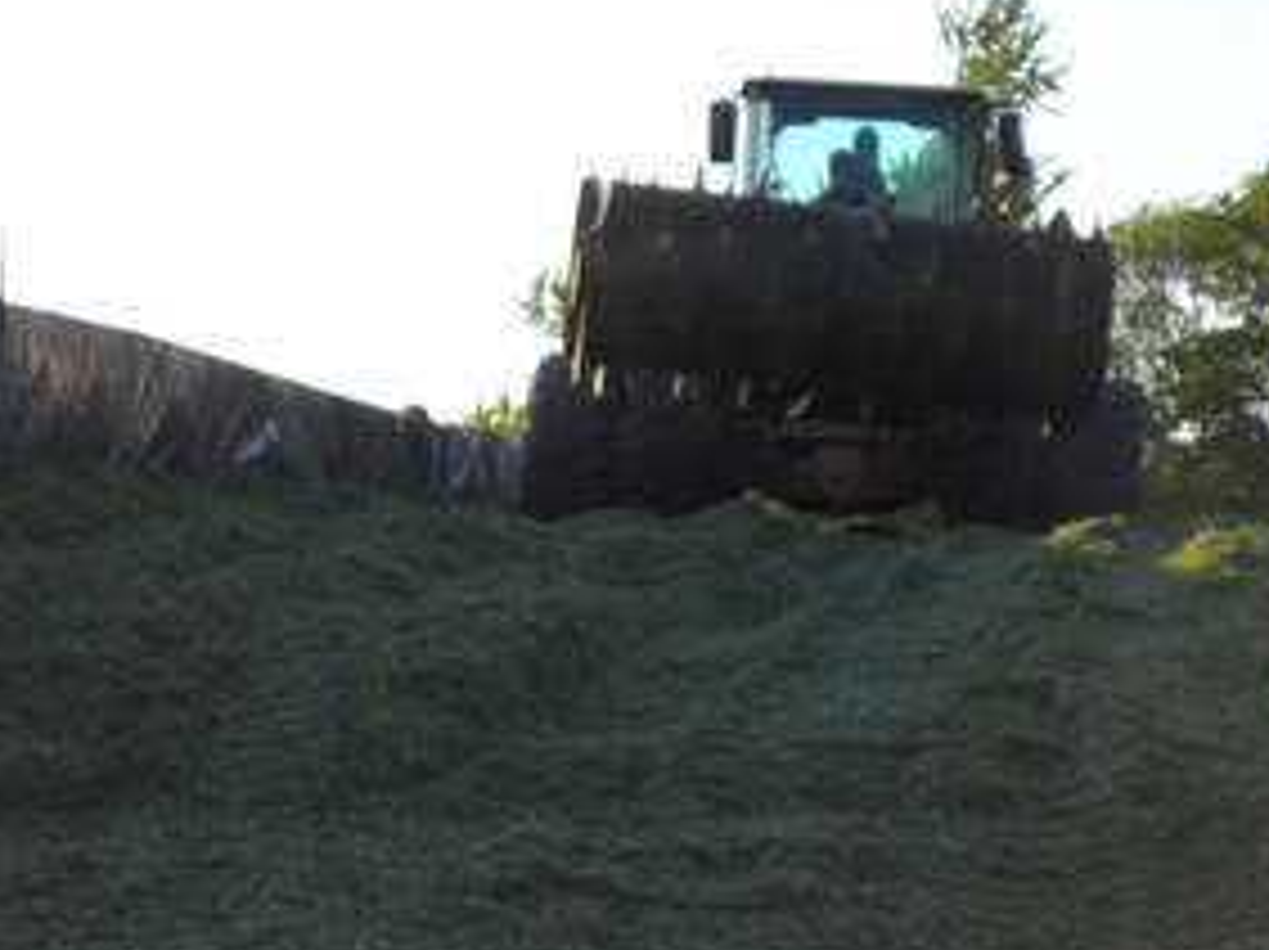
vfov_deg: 12.1
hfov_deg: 16.1
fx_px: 4469
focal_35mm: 122
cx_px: 860
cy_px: 396
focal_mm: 15.4
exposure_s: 1/350
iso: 100
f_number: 4.3
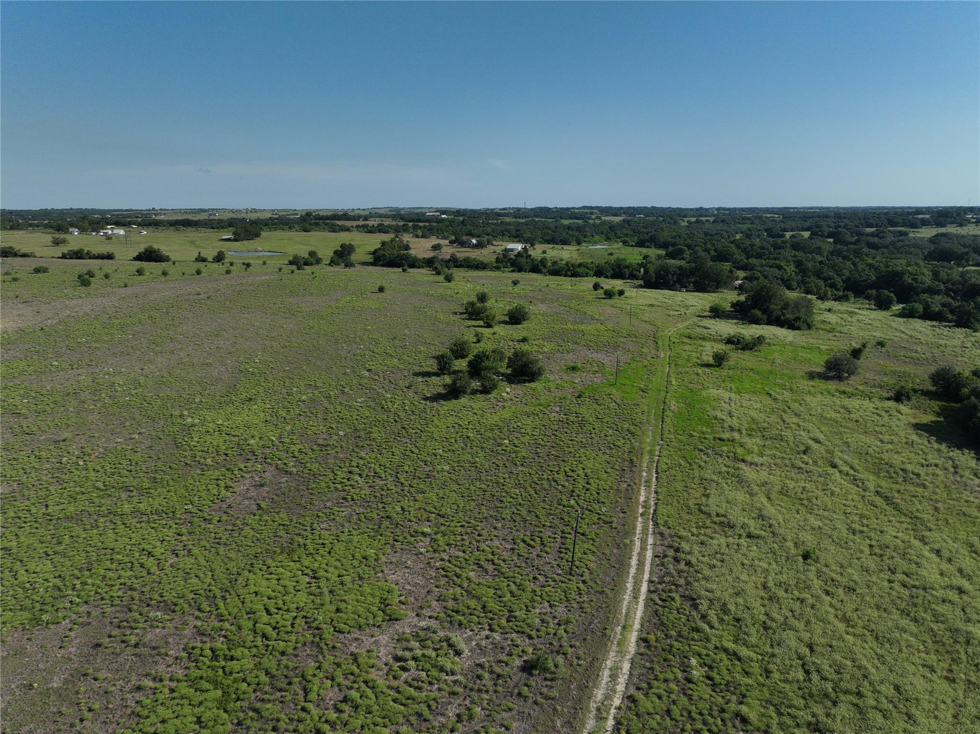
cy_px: 367
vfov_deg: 56.8
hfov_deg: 71.6
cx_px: 490
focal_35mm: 24
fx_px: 679
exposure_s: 1/3200
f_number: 2.8
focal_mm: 12.29
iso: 110
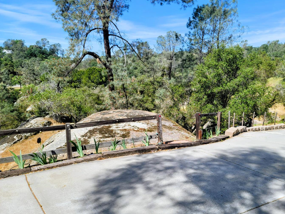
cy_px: 111
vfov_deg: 49.7
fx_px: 231
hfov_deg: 63.3
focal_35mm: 28
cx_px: 159
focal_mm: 7
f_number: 1.8
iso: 20
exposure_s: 1/732
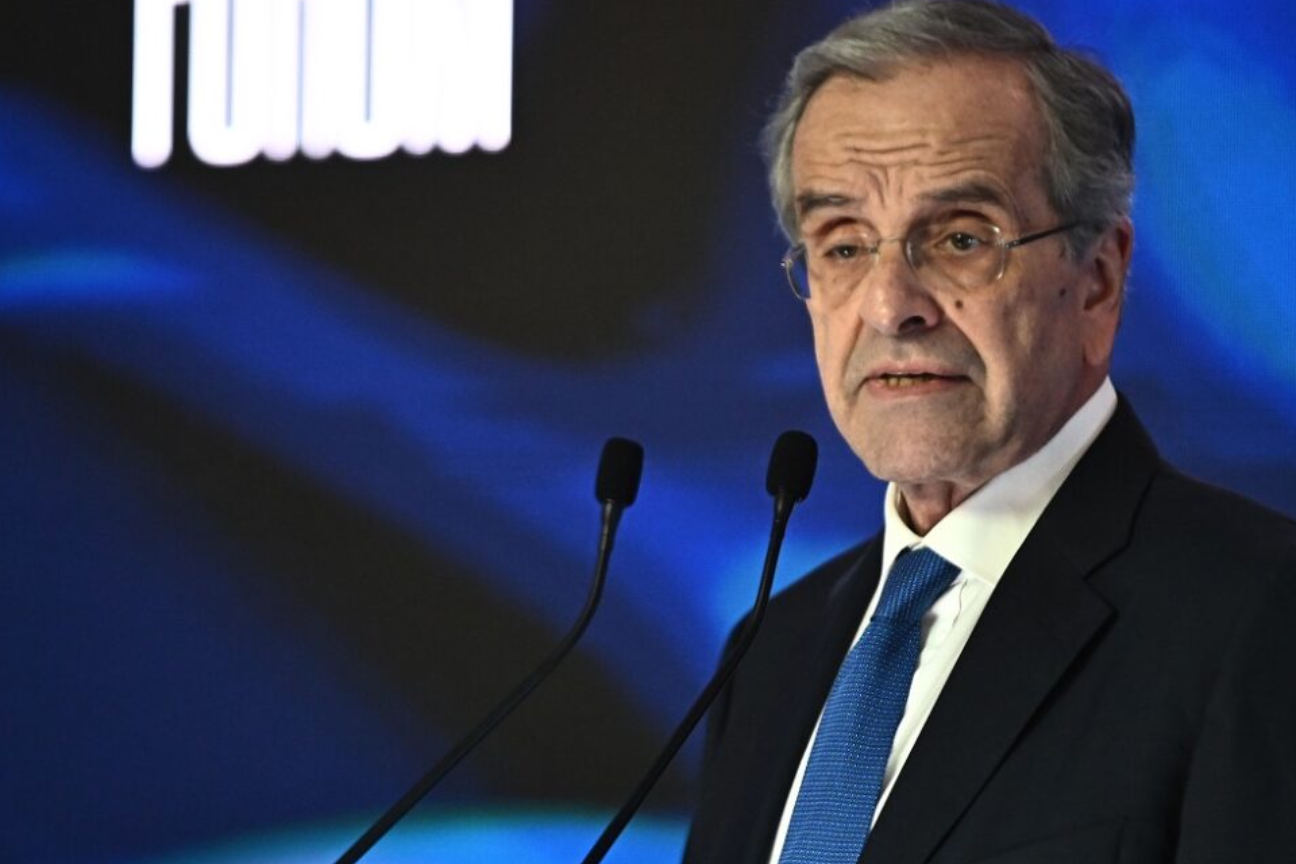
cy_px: 477
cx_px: 693
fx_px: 13499
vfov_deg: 3.7
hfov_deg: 5.5
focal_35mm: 375
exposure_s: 1/400
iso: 3200
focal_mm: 200
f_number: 2.8
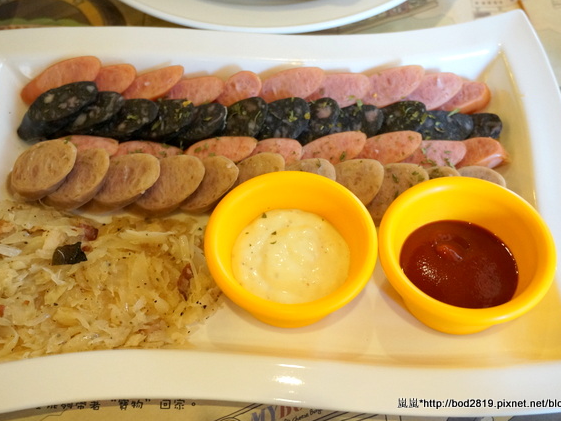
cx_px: 265
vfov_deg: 31.5
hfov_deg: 41.2
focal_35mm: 46
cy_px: 210
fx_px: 746
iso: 2000
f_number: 4.5
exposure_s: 1/60
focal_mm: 28
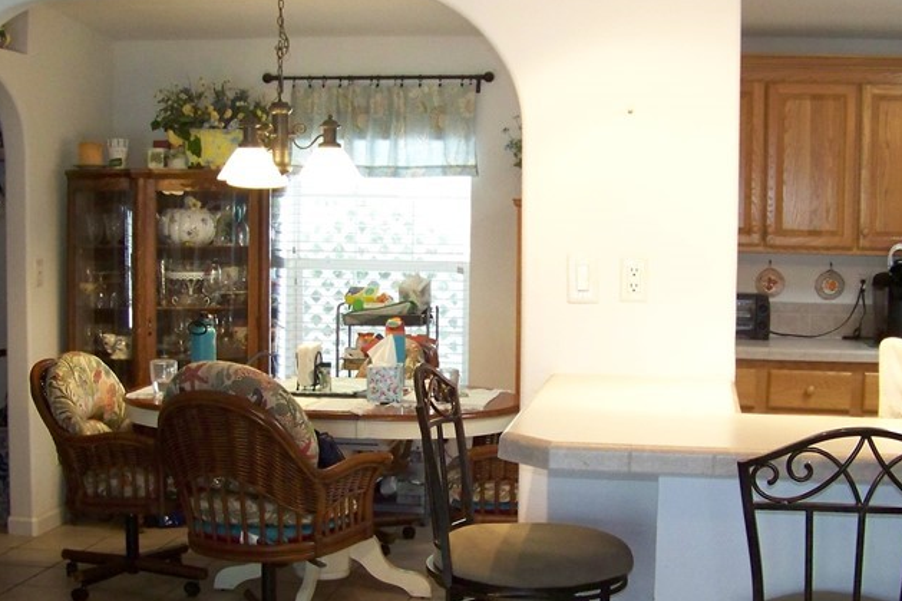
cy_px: 373
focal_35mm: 61
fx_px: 1528
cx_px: 452
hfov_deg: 32.9
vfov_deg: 22.2
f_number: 2.8
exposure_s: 1/30
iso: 250
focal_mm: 5.85
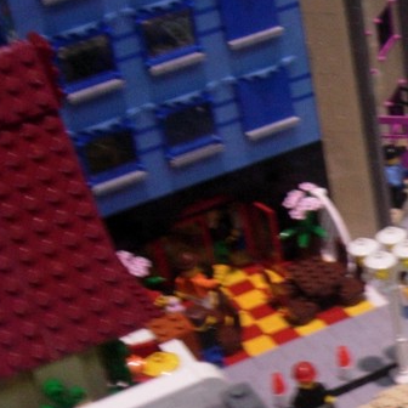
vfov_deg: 14.0
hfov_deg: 13.4
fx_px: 1600
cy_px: 504
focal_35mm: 120
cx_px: 670
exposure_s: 1/32
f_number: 2.8
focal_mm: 7.8
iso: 154
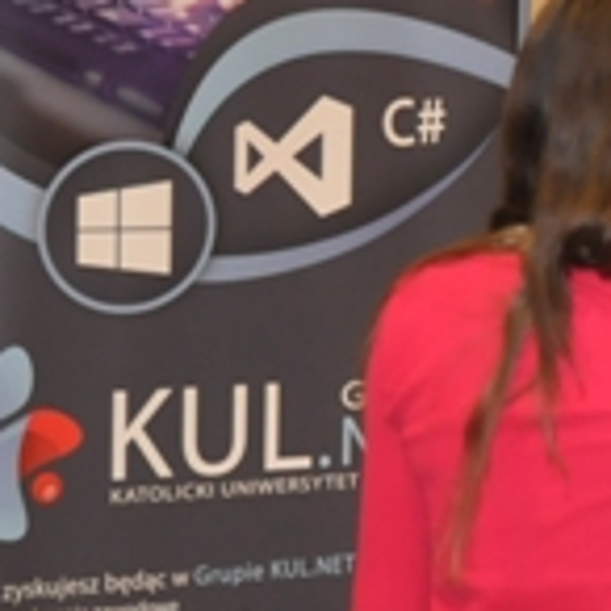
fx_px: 3794
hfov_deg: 9.0
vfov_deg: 9.2
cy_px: 6
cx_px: 850
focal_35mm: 190
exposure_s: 1/60
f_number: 4
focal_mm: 34
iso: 800
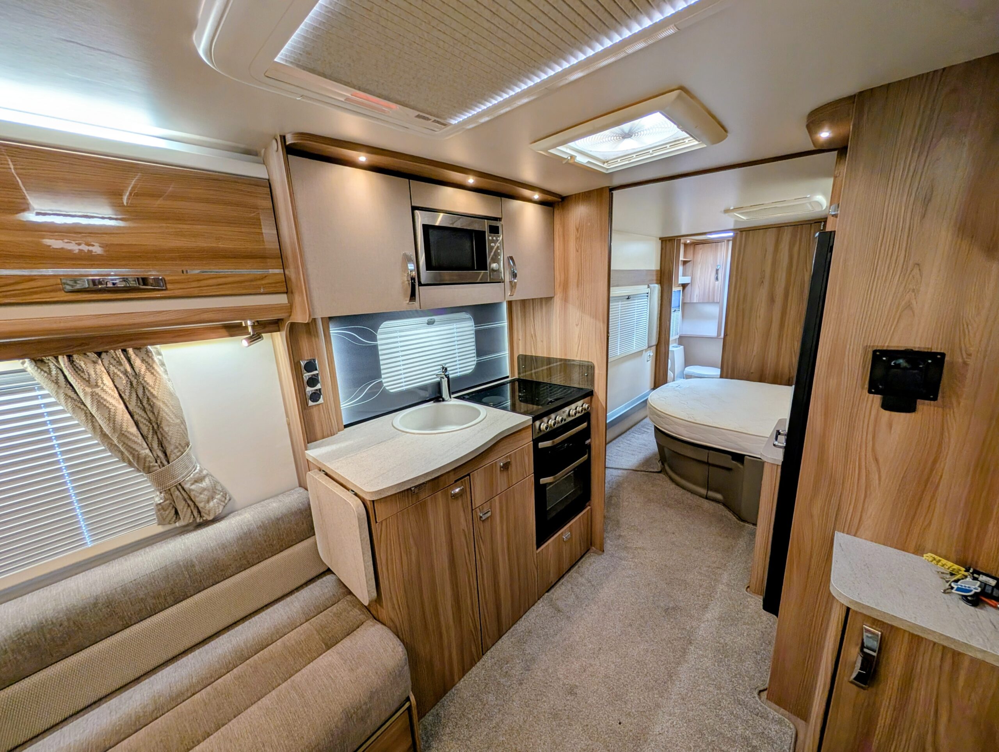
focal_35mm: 12
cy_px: 376
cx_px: 500
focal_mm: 2.02
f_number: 1.7
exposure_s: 1/34.2
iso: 52
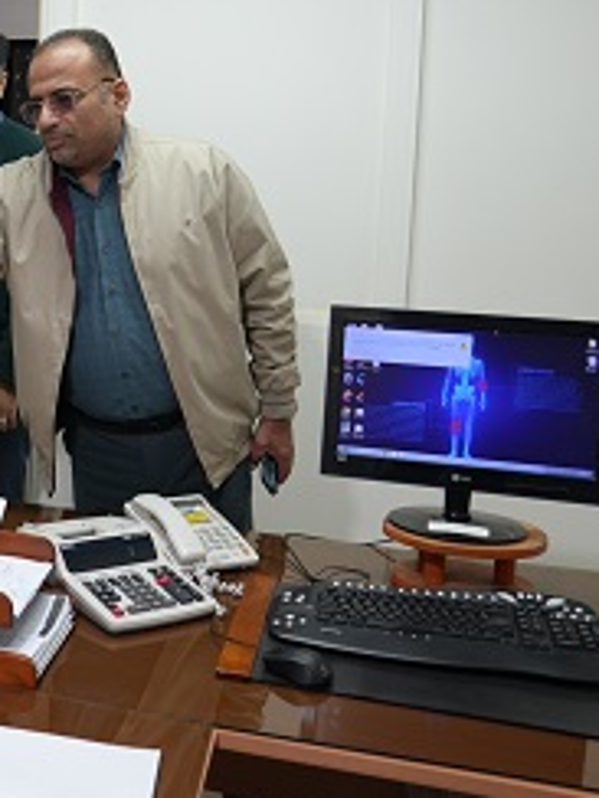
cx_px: -69
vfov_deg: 39.2
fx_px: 1107
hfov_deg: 27.5
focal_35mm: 48
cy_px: 268
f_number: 4
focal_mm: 24
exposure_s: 1/160
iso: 1250
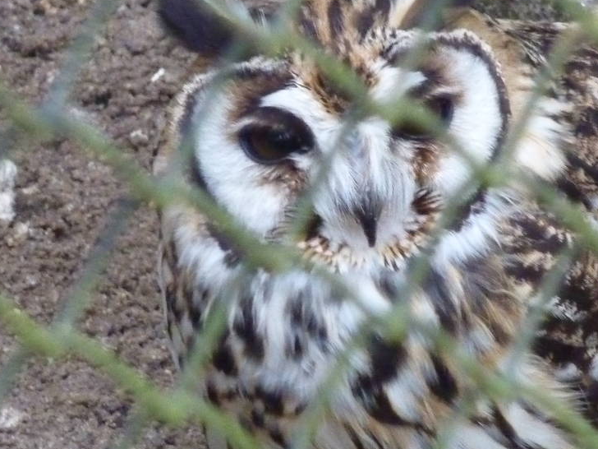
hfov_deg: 3.0
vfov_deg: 2.3
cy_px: 231
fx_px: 11384
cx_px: 449
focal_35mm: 659
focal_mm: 49.2
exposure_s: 1/60
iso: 800
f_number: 4.9
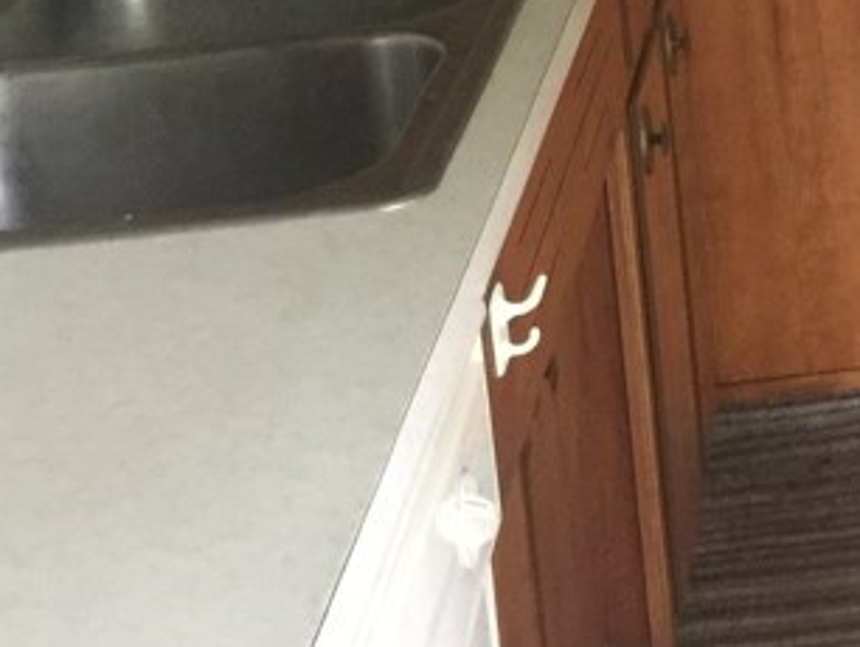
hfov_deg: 18.1
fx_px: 2412
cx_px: 1268
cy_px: -332
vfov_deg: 14.2
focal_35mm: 97
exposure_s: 1/10
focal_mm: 4.15
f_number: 2.2
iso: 125
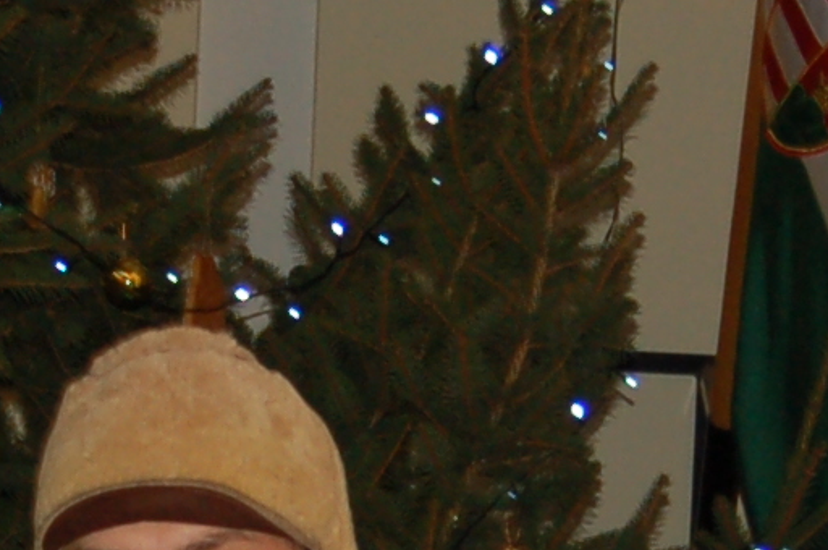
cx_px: 191
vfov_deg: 4.9
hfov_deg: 7.3
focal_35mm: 282
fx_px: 6478
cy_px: 422
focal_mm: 32
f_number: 4.5
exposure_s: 1/60
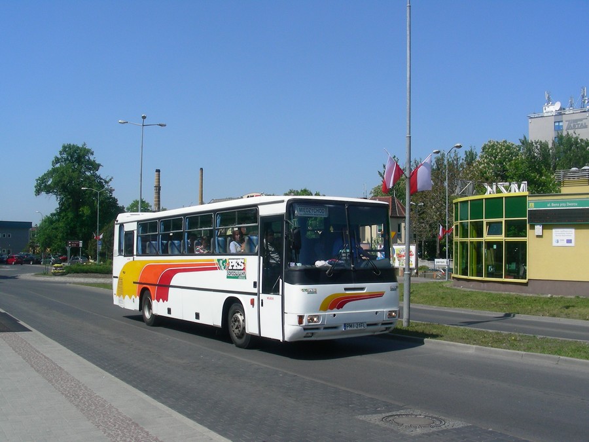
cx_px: 294
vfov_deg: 37.7
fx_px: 647
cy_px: 221
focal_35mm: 38
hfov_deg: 49.0
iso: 50
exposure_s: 1/476
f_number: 5.6
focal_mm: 6.3
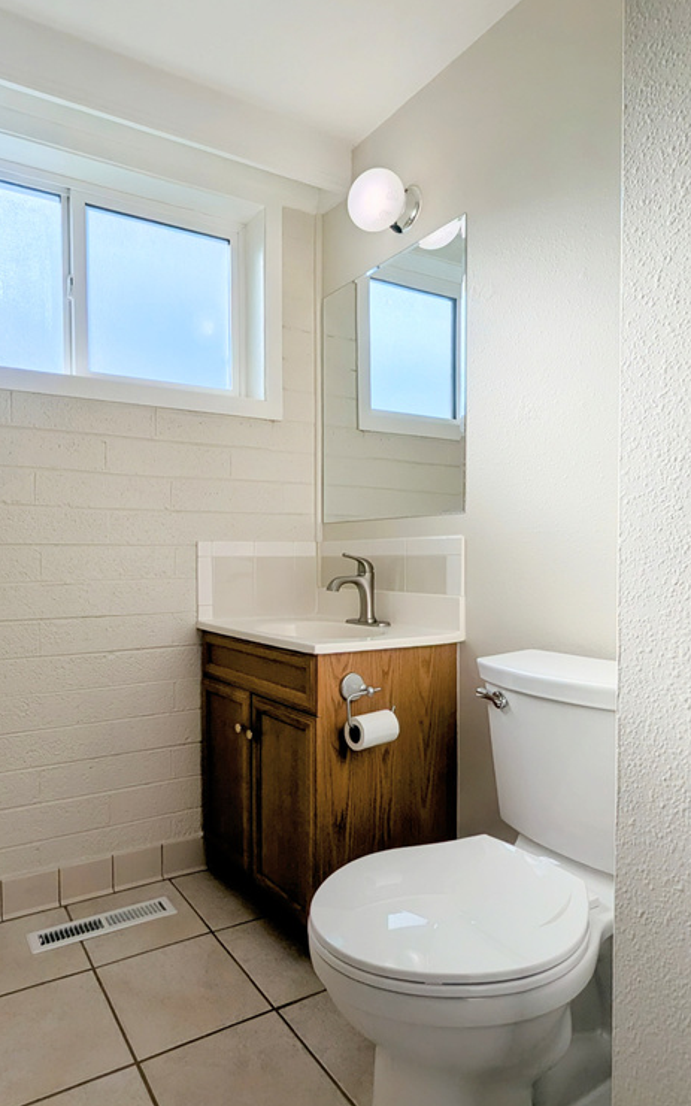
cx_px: 242
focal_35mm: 19
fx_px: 573
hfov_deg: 61.0
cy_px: 558
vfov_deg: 88.0
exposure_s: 1/1529
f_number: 2.2
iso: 50
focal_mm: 1.95
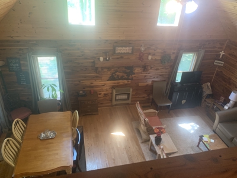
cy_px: 89
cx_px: 118
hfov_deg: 67.3
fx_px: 178
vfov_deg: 53.1
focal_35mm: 26
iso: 200
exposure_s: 1/60
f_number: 1.8
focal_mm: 4.25
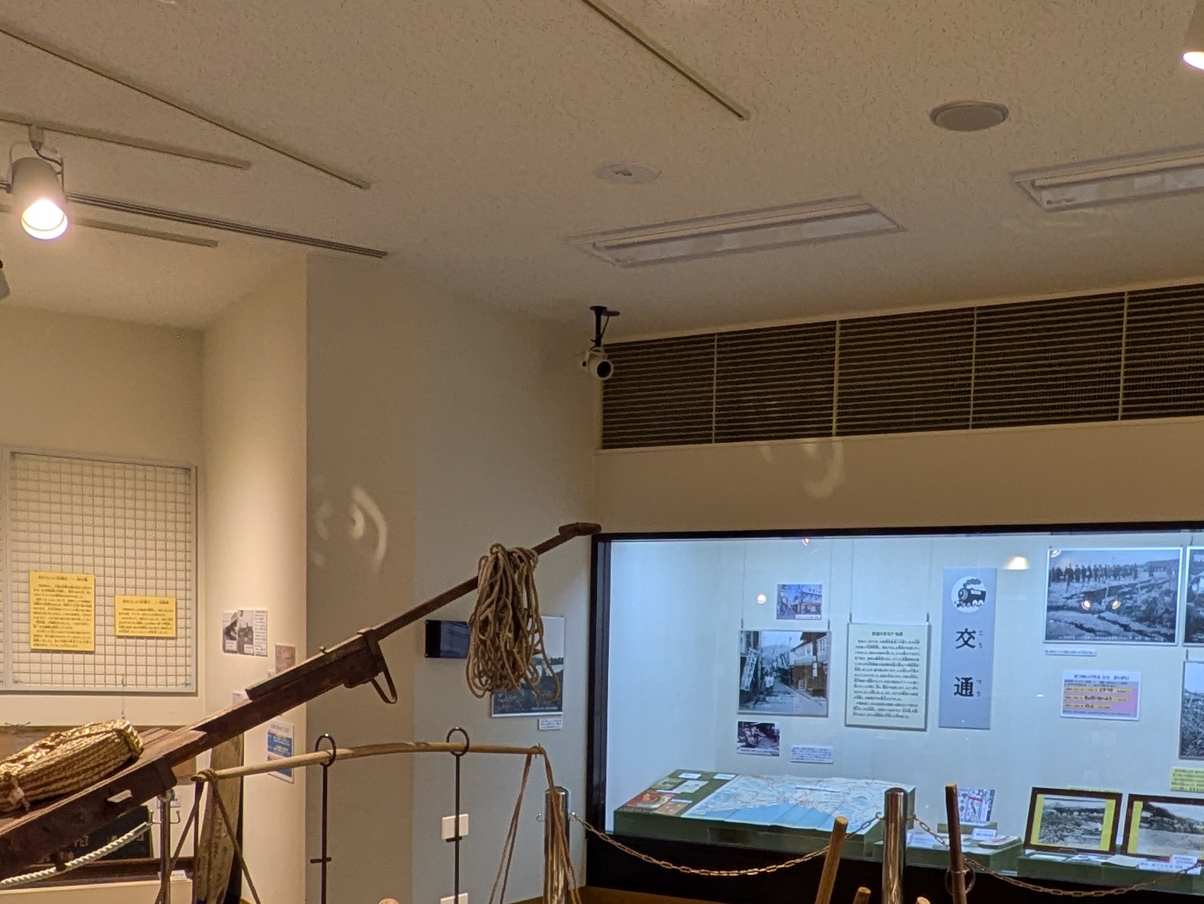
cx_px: 702
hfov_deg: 45.6
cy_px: 761
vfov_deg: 33.8
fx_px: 1427
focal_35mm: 41
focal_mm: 1.83
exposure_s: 1/24
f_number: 2.2
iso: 54
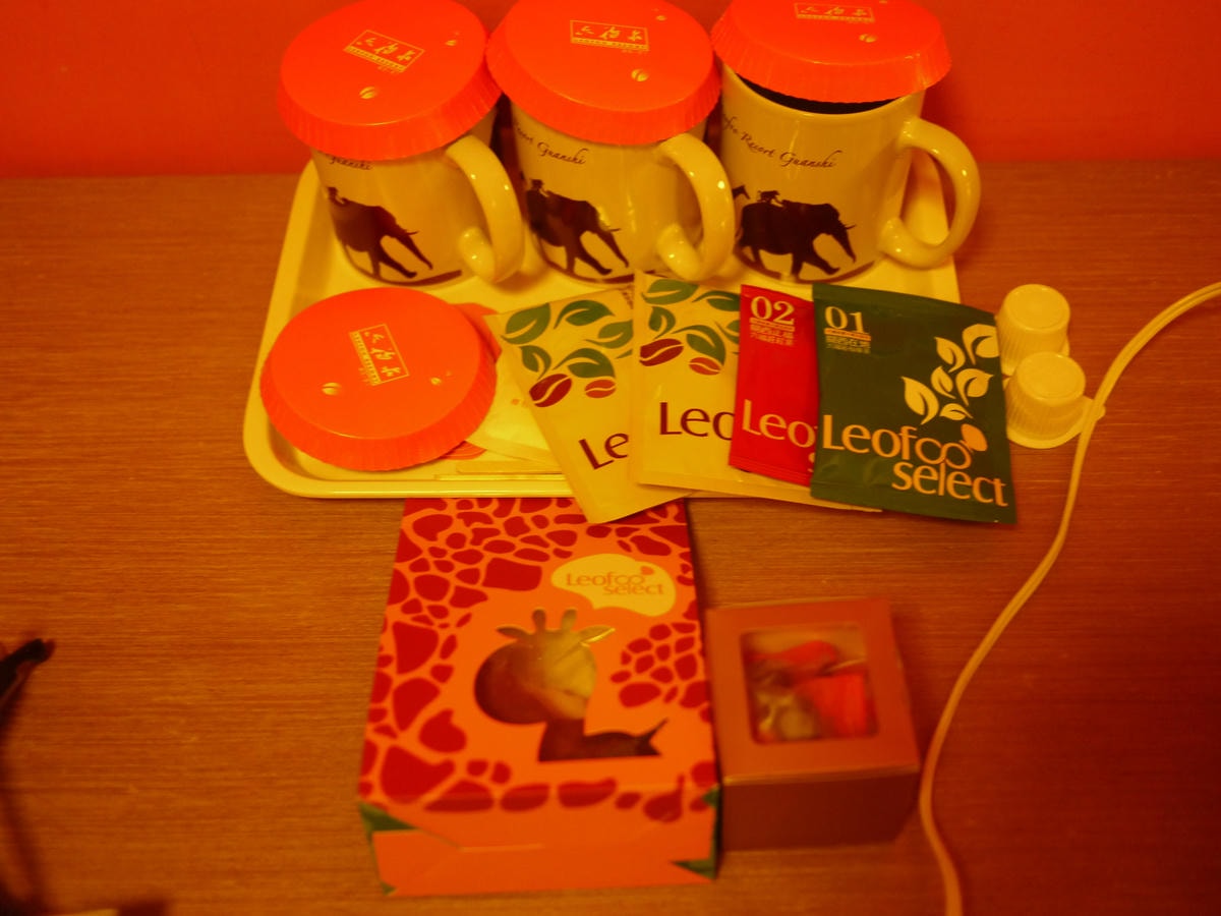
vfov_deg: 36.0
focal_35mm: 40
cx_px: 610
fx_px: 1411
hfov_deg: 46.8
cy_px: 458
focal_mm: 20
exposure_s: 1/40
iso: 800
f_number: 1.7
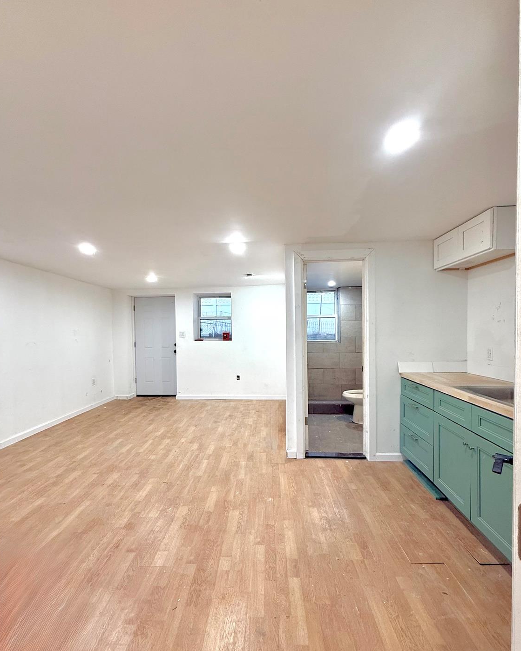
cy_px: 342
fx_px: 289
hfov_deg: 84.0
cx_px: 264
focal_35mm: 15
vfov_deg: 96.7
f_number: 2.2
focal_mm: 2.22
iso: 160
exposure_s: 1/120
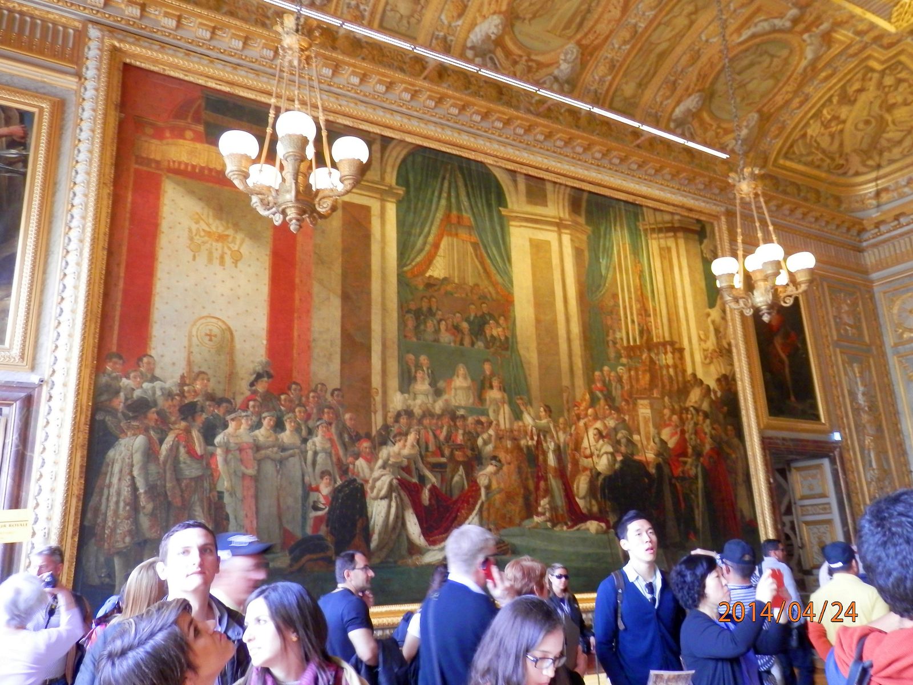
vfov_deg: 51.4
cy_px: 342
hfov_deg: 65.3
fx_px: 712
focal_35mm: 27
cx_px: 456
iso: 200
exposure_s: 1/8
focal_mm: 5
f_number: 3.2
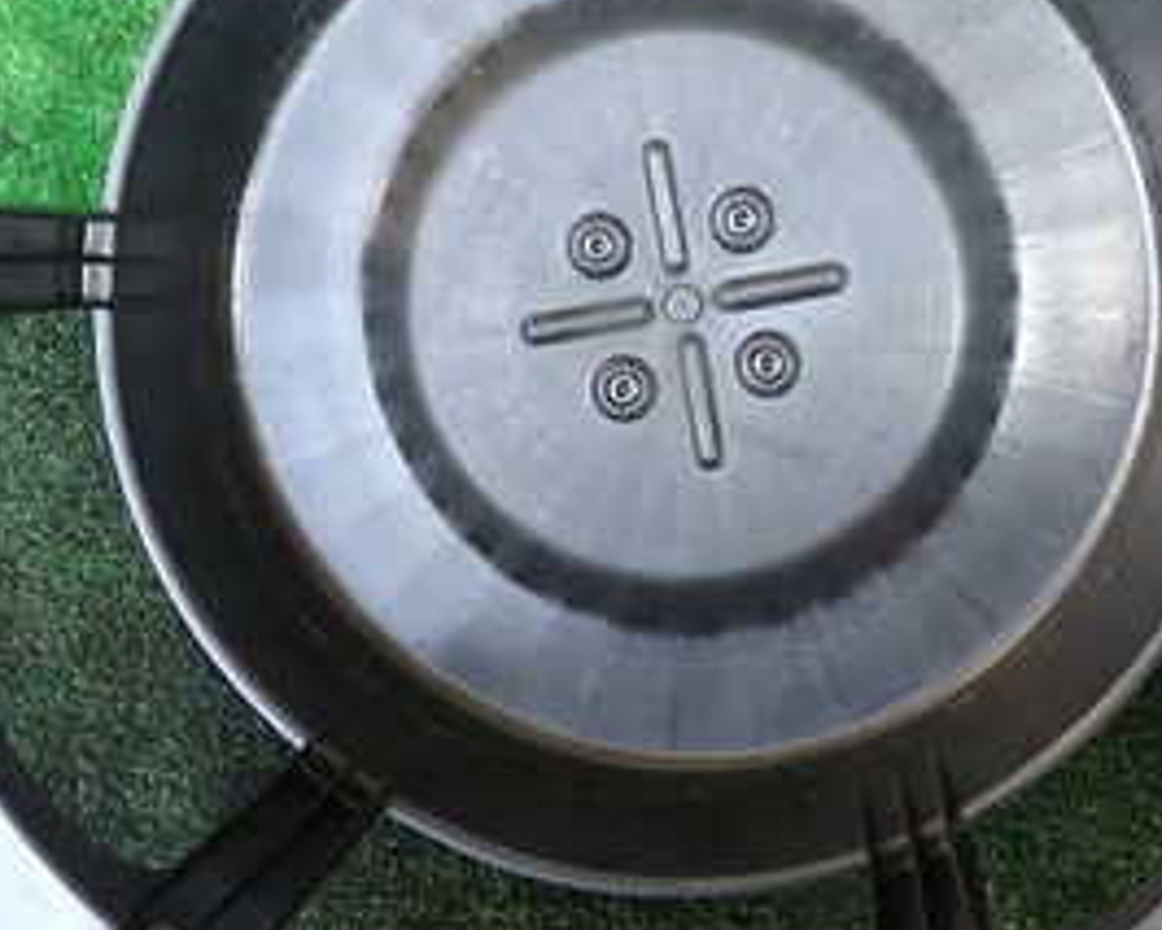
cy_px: 323
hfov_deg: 28.7
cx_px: 660
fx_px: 2271
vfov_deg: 23.1
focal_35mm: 66
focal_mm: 5.4
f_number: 2.3
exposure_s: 1/60
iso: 200
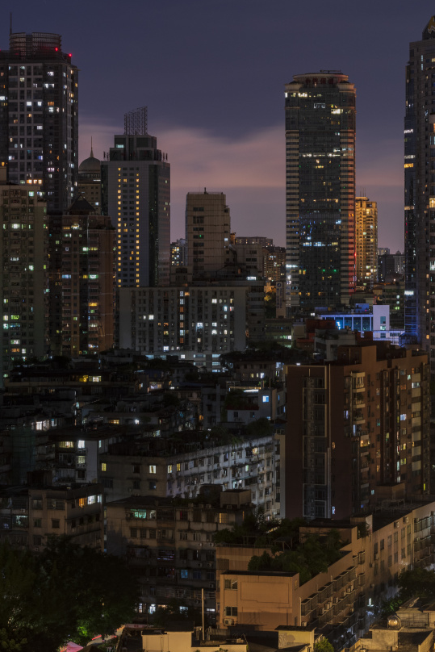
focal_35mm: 104
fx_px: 1884
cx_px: 298
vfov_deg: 19.6
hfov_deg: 13.1
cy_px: 214
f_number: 8
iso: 320
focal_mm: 70
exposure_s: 30
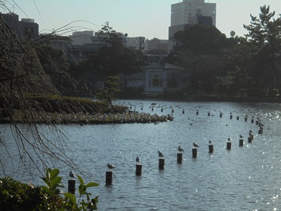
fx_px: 763
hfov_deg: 20.9
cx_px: 140
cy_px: 106
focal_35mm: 94
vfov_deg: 15.7
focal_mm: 16.9
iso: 100
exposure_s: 1/1000
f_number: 4.7
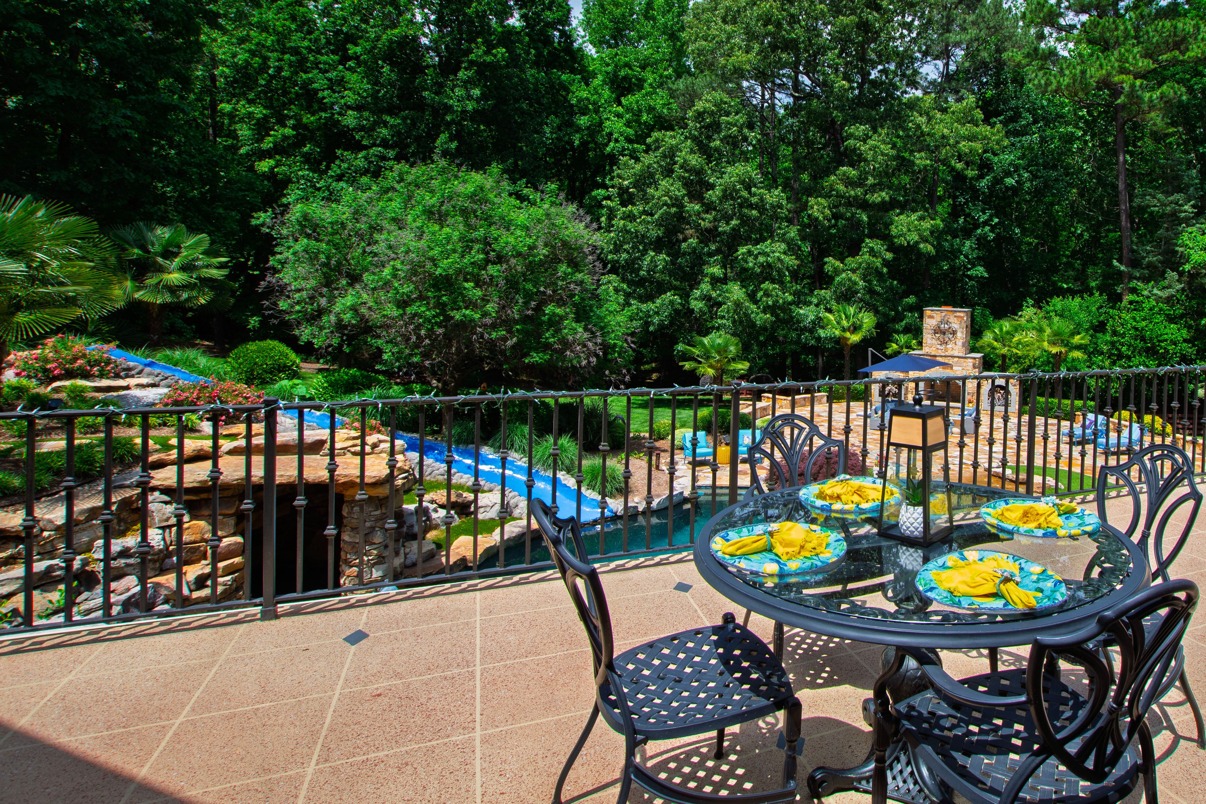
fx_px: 703
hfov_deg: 77.6
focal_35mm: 21
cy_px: 288
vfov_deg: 58.5
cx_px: 839
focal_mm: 10
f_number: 8
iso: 100
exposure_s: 1/160
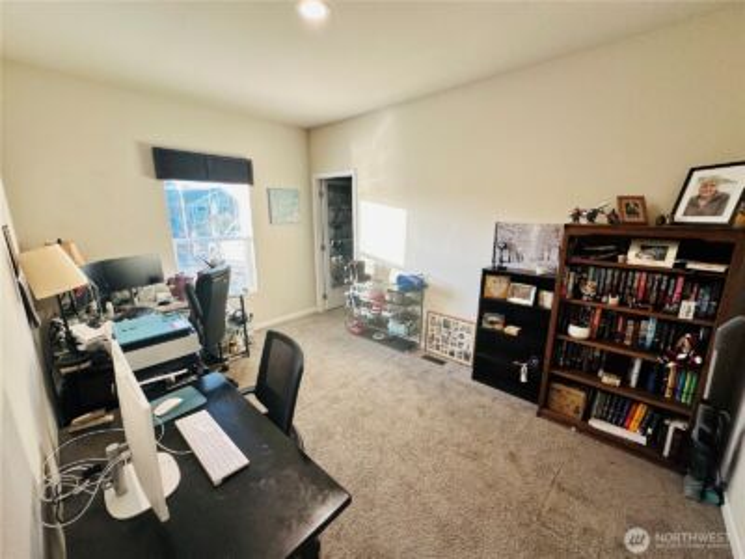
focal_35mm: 14
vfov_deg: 85.7
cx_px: 372
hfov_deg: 102.1
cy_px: 280
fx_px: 301
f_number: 2.2
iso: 160
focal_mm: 2.22
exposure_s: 1/120
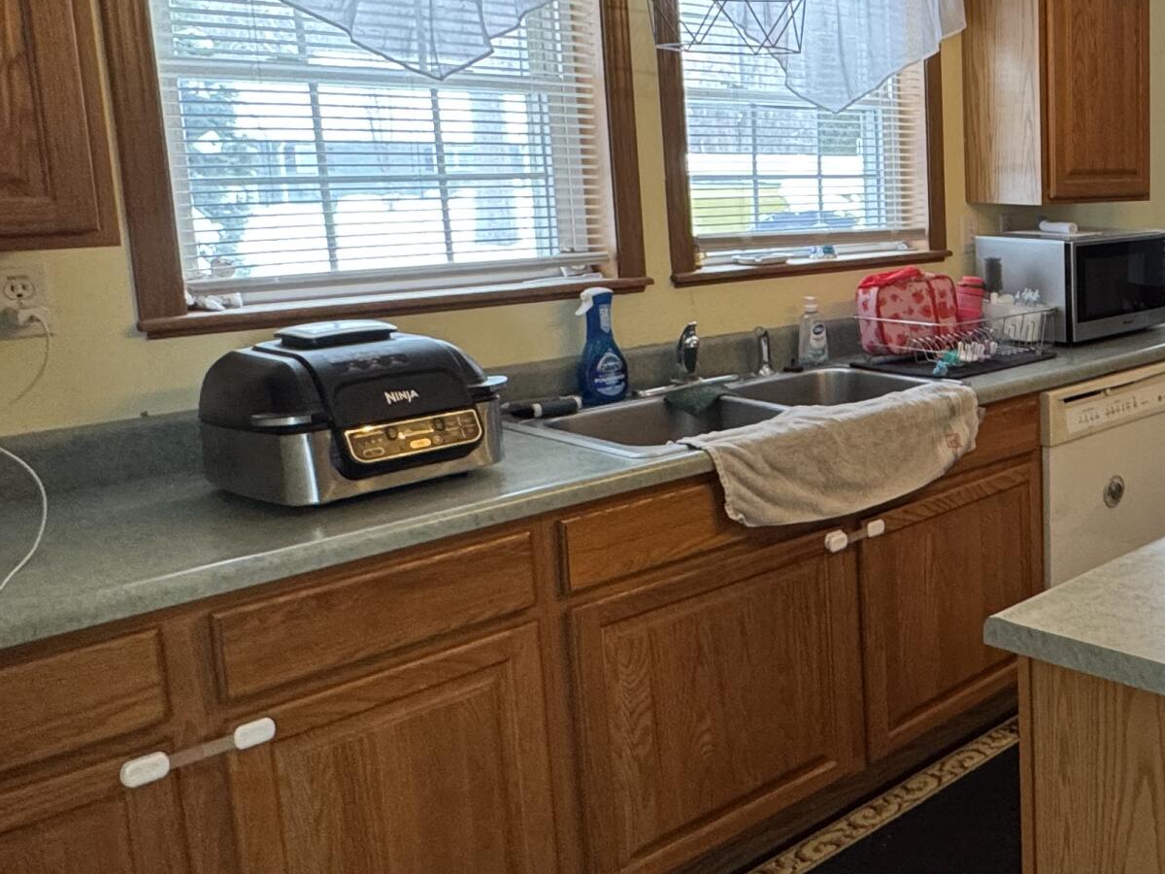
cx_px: 1286
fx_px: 1178
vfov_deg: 40.3
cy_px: 312
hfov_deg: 41.6
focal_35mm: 35
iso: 200
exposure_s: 1/60
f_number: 2.2
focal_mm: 2.22
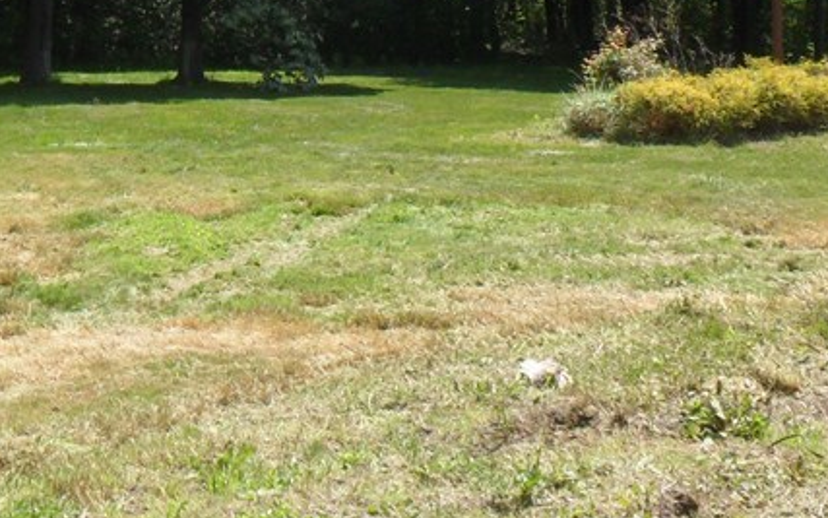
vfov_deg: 14.5
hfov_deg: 22.3
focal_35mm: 89
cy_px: 4
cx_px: -19
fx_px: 2009
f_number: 3
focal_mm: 6.3
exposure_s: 1/750
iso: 80
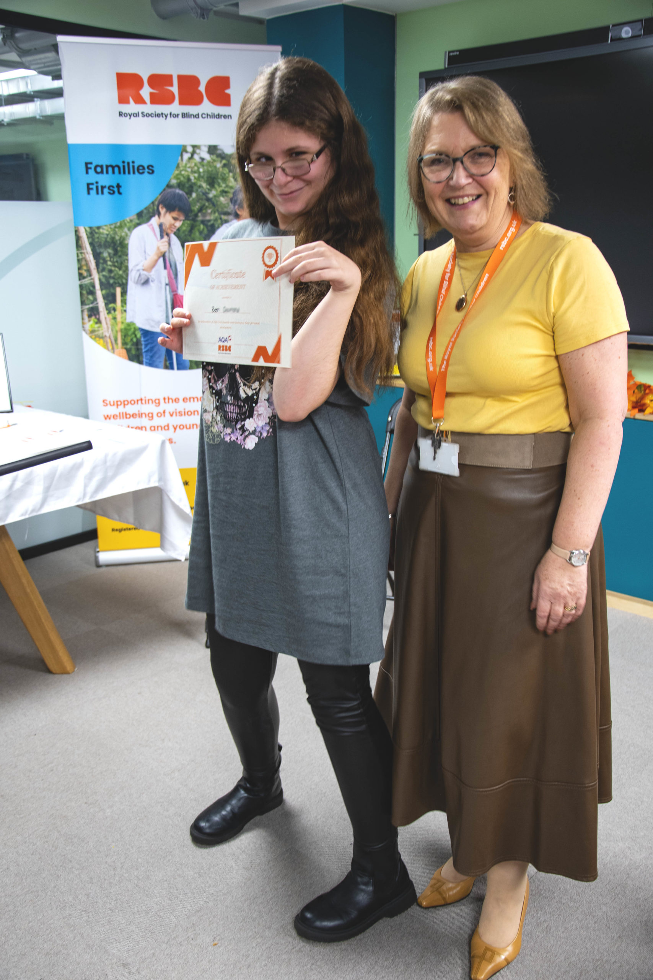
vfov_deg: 53.1
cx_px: 326
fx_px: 979
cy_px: 490
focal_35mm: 36
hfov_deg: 36.9
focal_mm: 24
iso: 400
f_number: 3.8
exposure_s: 1/25
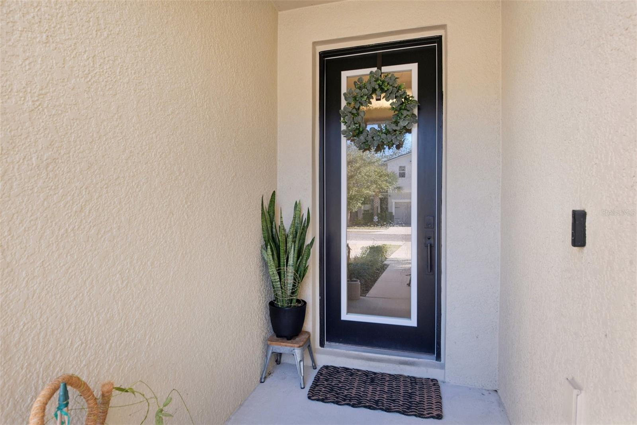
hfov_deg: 86.9
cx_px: 318
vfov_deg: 64.5
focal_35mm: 19
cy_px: 212
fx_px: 336
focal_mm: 19
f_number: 8
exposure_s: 1/100
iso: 400
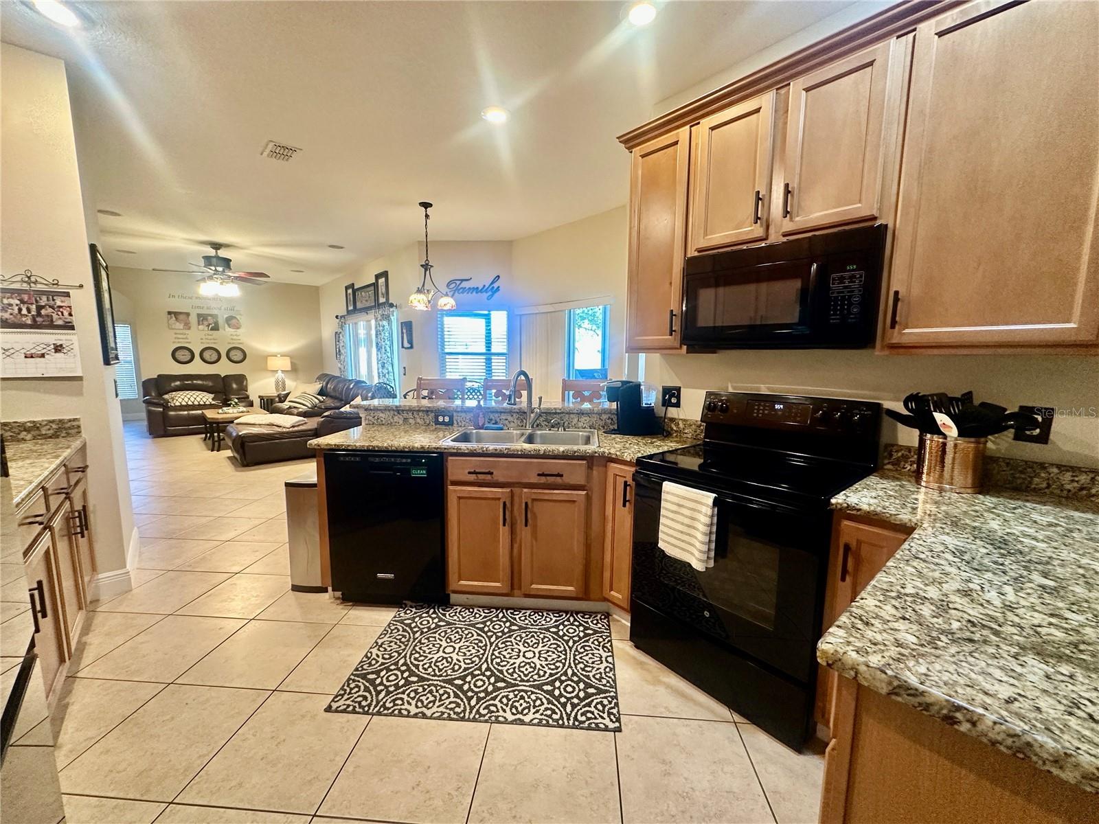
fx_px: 444
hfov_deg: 102.1
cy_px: 412
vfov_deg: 85.7
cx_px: 550
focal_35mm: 14
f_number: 2.2
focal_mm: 2.22
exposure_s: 1/60
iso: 250
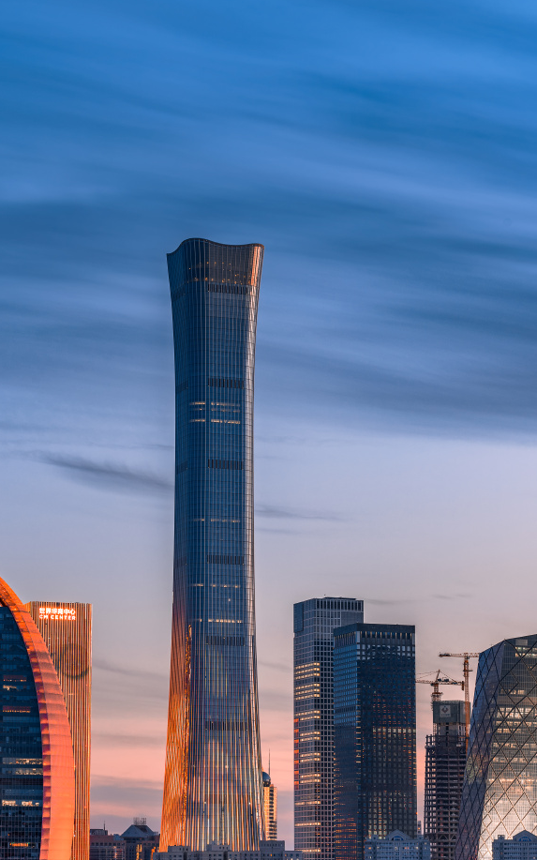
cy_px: 466
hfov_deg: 13.1
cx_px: 219
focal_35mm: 100
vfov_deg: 20.8
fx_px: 2342
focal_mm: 75
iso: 100
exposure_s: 1/1.43
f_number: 11
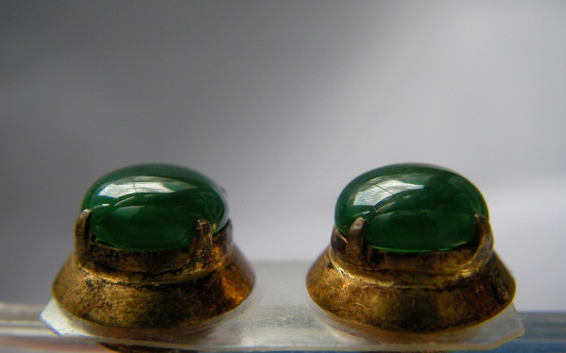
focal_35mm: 41
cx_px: 286
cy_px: 176
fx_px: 632
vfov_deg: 31.2
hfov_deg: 48.2
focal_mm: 6.3
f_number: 3.3
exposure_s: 1/67.1
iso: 50
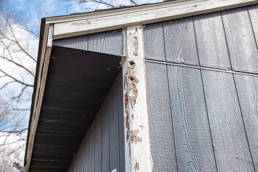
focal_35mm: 48
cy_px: 86
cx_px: 129
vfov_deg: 28.1
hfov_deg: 41.1
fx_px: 344
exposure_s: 1/125
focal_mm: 48
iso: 100
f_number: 5.6
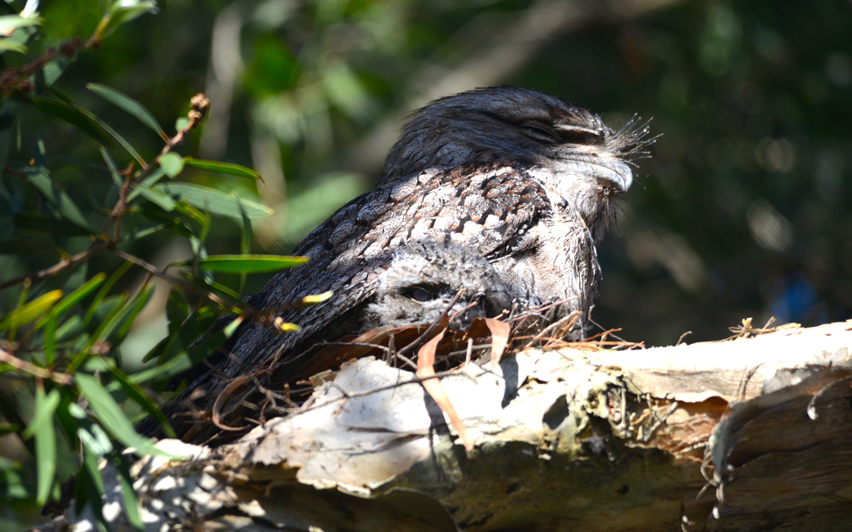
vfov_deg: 2.1
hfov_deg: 3.4
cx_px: 442
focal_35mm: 621
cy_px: 212
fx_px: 14420
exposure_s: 1/500
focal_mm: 500
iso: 280
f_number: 6.3
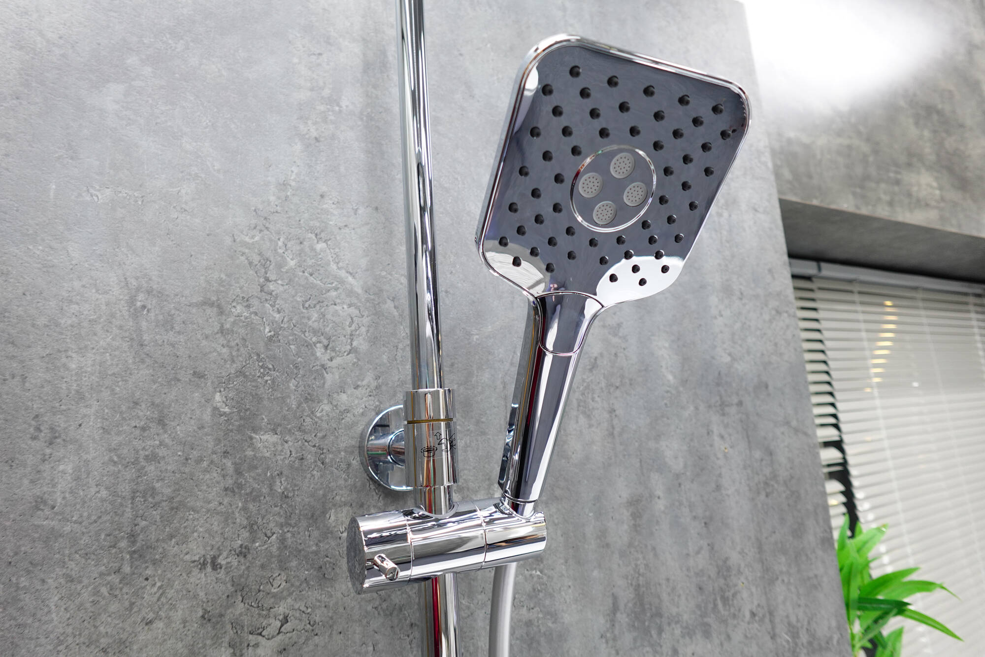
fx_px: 547
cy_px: 328
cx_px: 492
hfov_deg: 84.0
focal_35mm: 20
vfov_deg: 61.9
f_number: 2
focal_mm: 7.6
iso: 160
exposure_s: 1/80
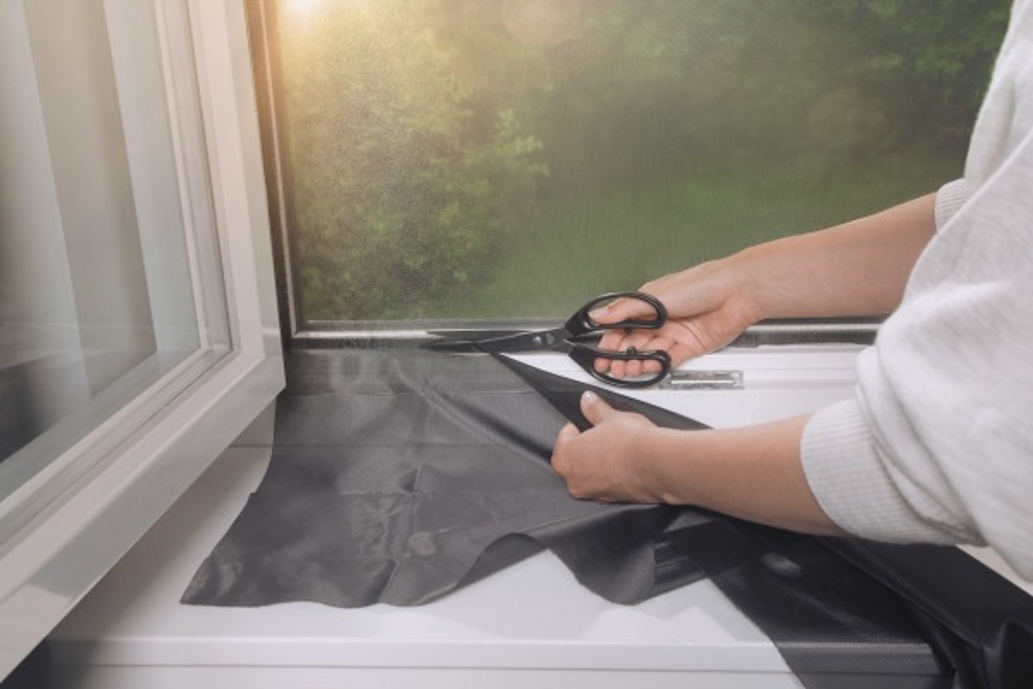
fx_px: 1148
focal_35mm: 40
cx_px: 516
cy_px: 344
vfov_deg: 33.4
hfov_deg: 48.5
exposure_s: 1/100
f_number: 9
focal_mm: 40
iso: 320
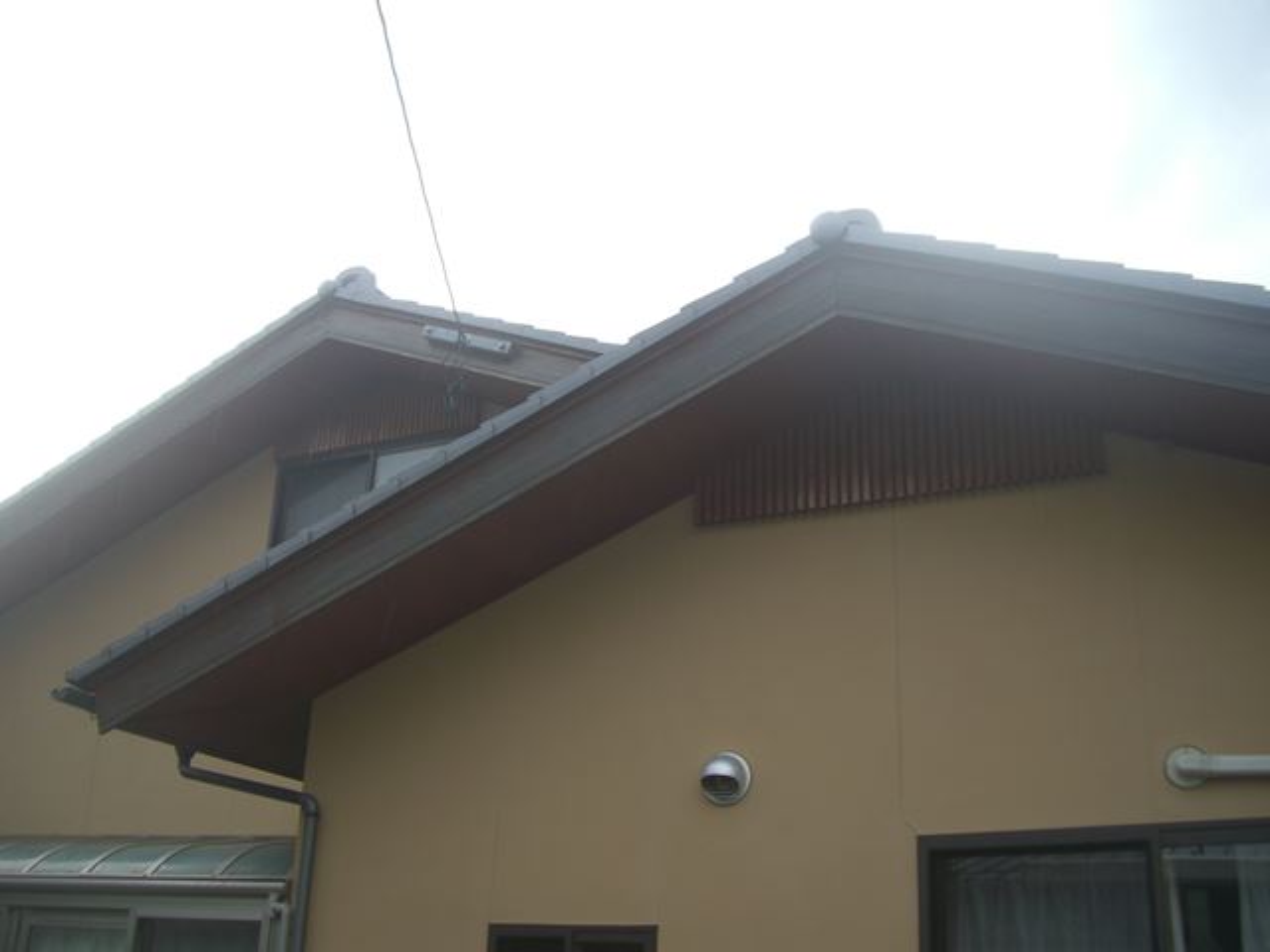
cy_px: 476
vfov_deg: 37.7
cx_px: 635
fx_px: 1394
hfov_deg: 49.0
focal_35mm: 38
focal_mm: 7.9
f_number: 2.8
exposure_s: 1/100
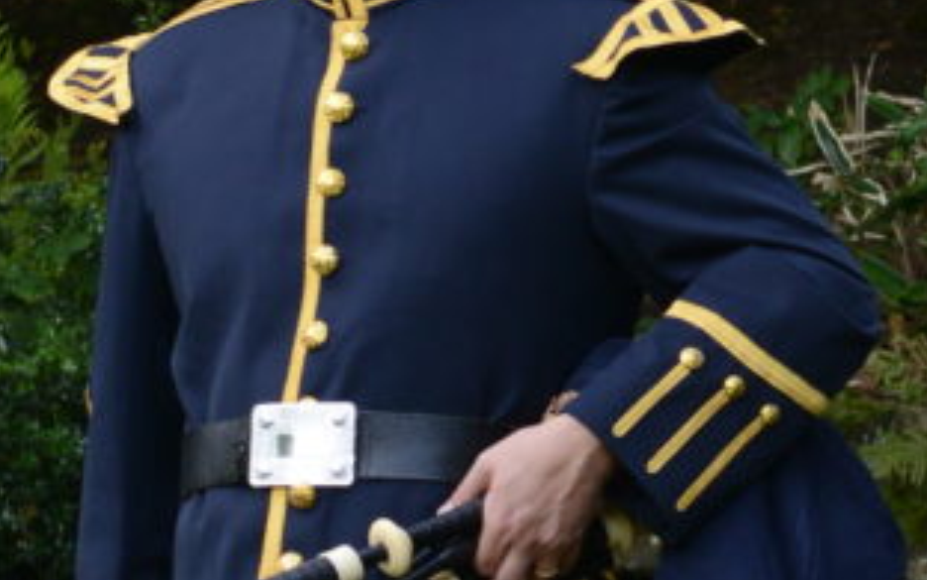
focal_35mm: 348
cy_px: 413
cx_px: 926
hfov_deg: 6.0
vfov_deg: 3.8
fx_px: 8792
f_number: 5
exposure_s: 1/250
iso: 400
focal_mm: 52
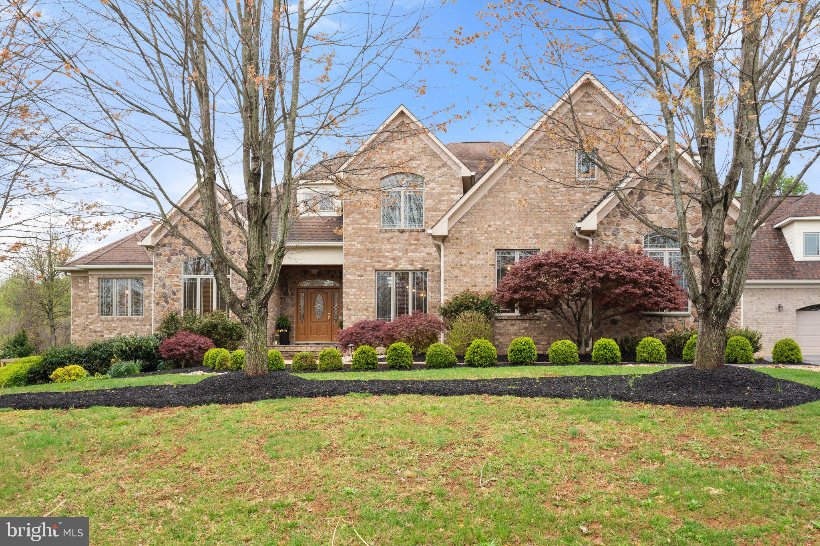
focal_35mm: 32
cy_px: 273
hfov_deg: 58.7
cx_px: 410
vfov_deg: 41.1
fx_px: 729
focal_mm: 32
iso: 320
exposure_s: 1/40
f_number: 11
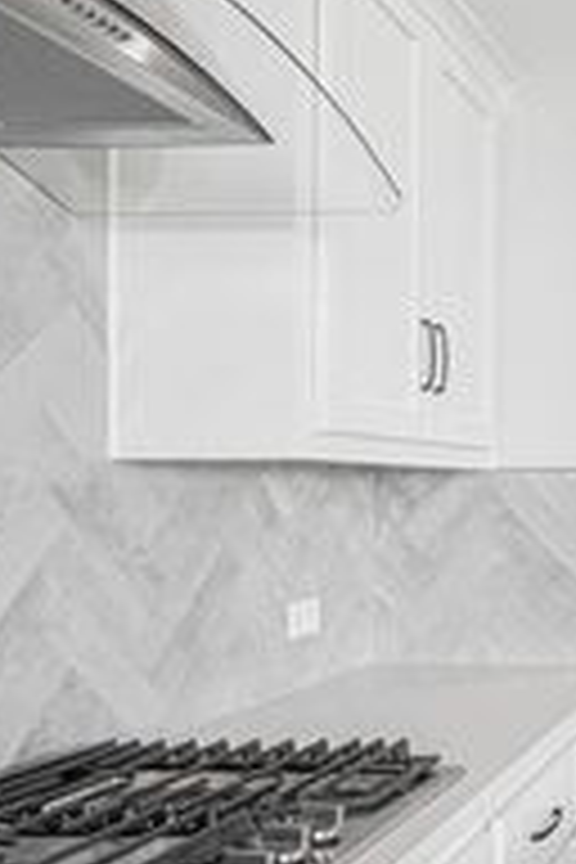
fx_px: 936
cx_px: 842
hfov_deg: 26.1
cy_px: 538
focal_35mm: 39
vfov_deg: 49.1
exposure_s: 1/125
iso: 400
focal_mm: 10
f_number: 8
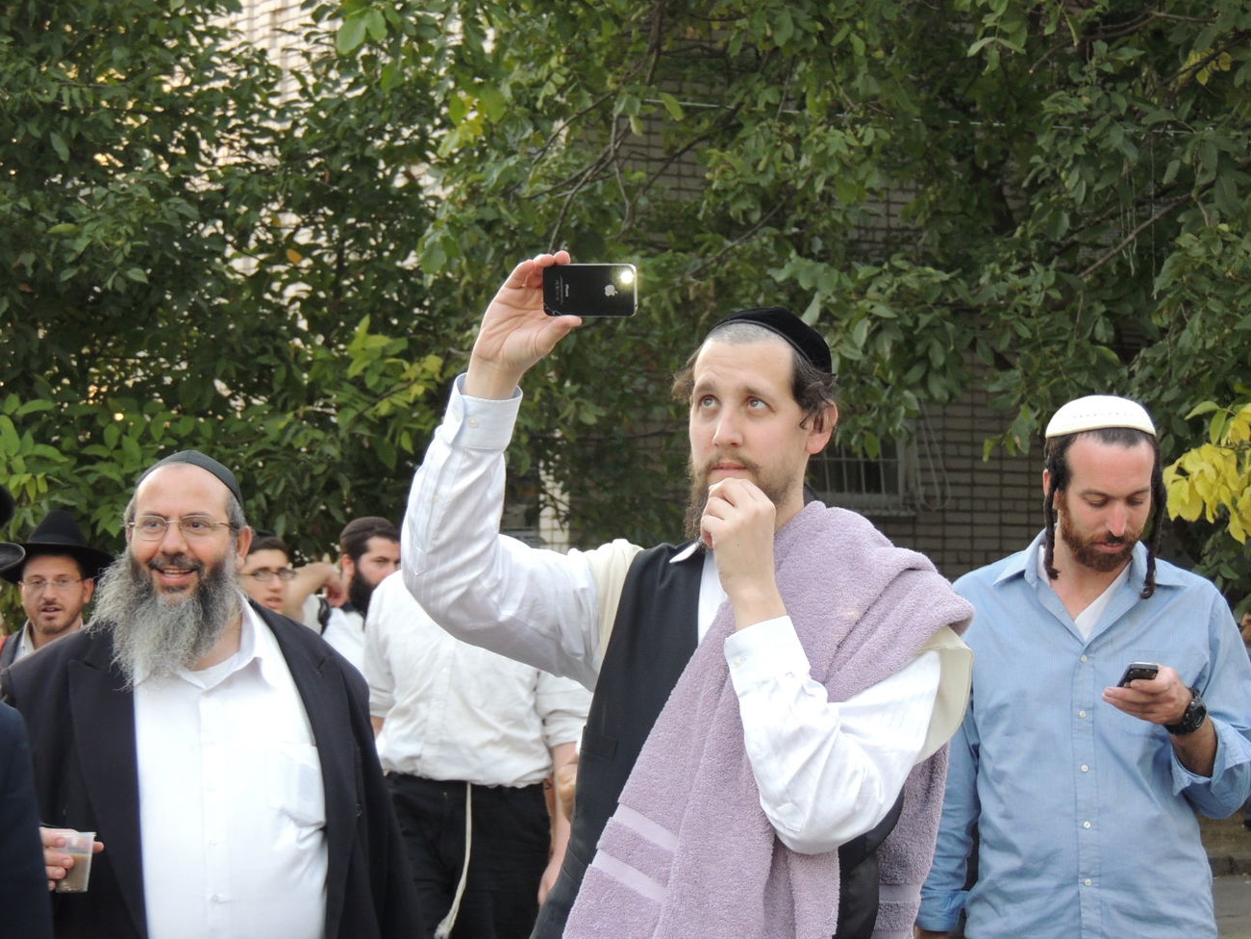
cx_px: 651
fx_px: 4084
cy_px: 461
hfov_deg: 17.4
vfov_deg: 13.1
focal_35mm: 113
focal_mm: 18.7
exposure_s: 1/60
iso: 280
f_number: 4.2
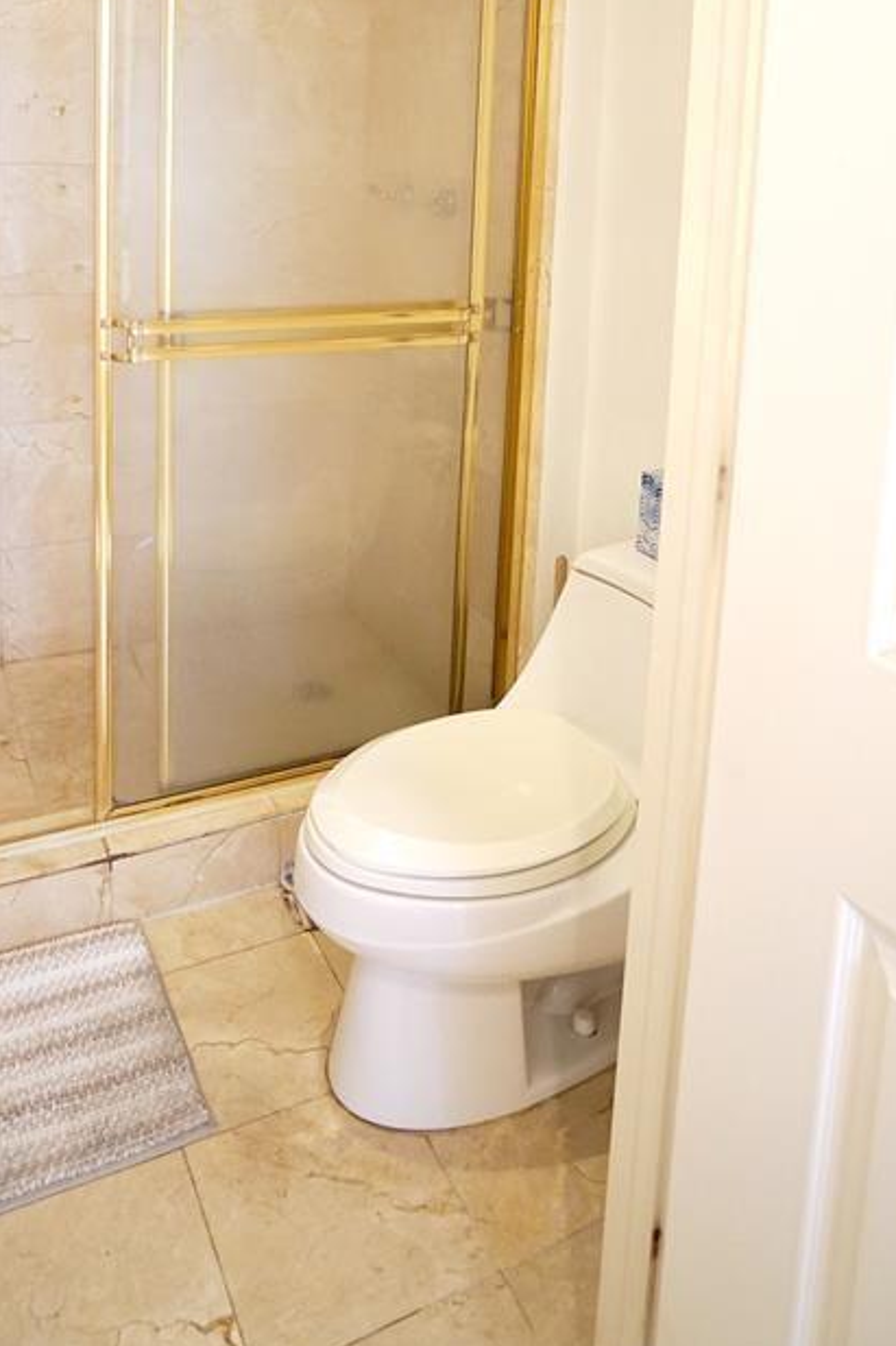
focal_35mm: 28
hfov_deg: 46.1
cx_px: 362
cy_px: 247
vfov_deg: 59.7
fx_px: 1046
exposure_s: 1/60
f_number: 4
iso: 1000
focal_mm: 16
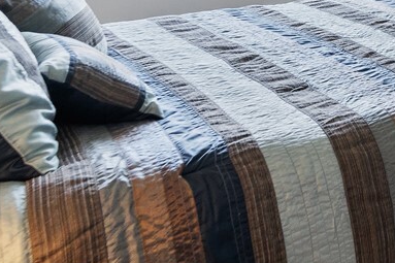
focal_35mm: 62
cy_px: -118
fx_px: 680
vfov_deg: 19.4
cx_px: 533
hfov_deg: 26.6
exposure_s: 1/8
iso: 200
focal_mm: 14
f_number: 8
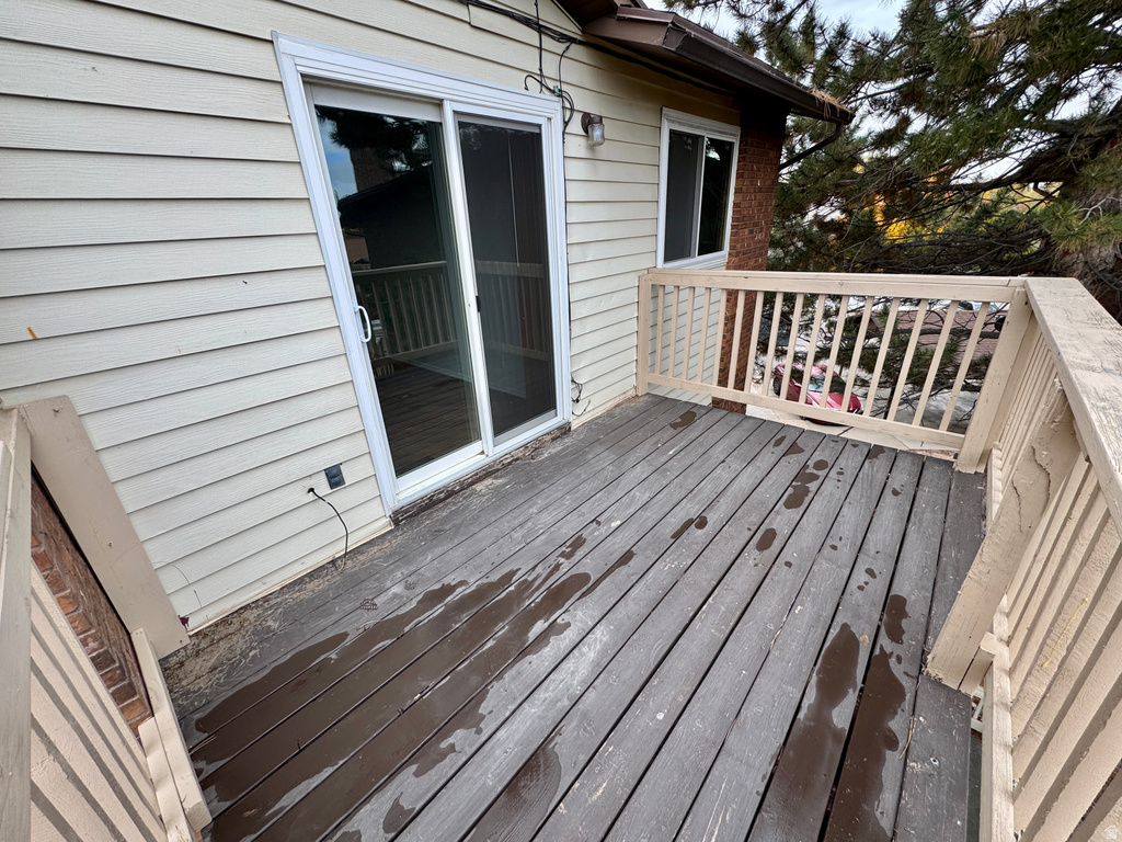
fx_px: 454
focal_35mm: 14
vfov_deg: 85.7
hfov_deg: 102.1
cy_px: 421
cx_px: 561
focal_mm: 2.22
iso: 40
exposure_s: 1/312
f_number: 2.2
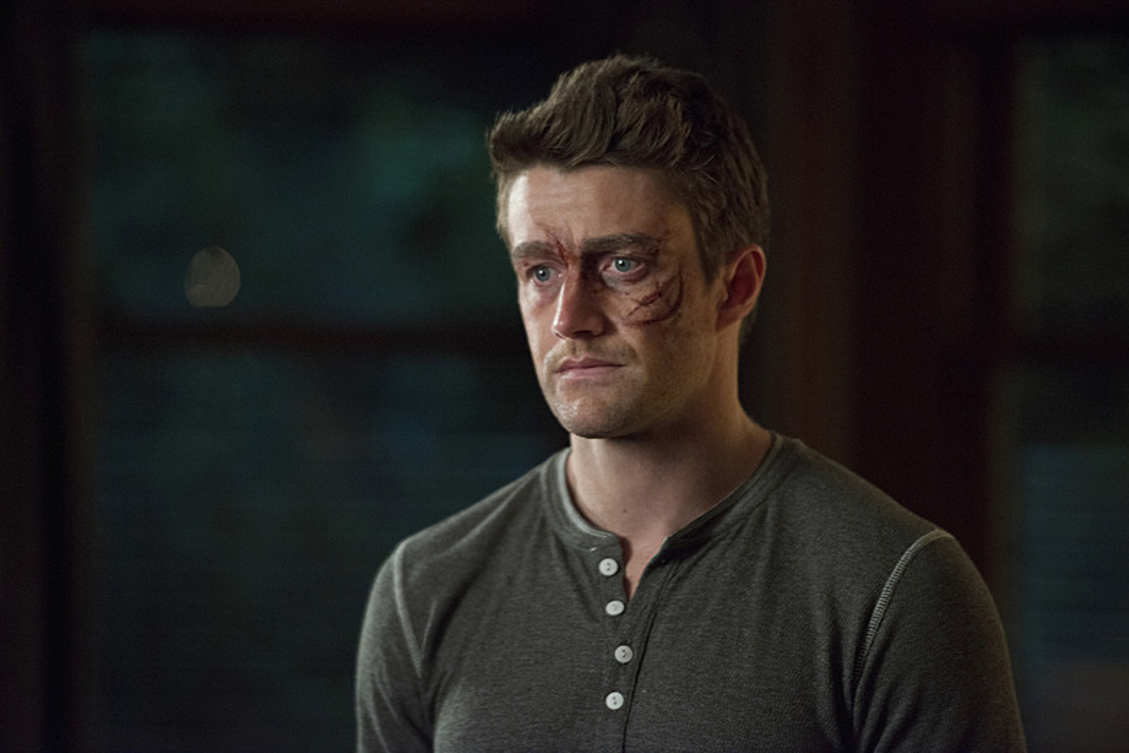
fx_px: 6272
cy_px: 376
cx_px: 564
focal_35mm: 200
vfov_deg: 6.9
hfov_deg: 10.3
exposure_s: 1/80
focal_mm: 200
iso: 3200
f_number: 2.8
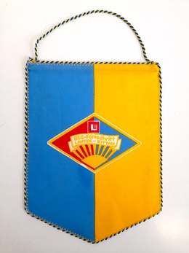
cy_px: 126
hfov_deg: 54.9
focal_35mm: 25
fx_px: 182
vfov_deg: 69.4
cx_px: 94
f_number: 2
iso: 125
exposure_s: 1/50
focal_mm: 4.6
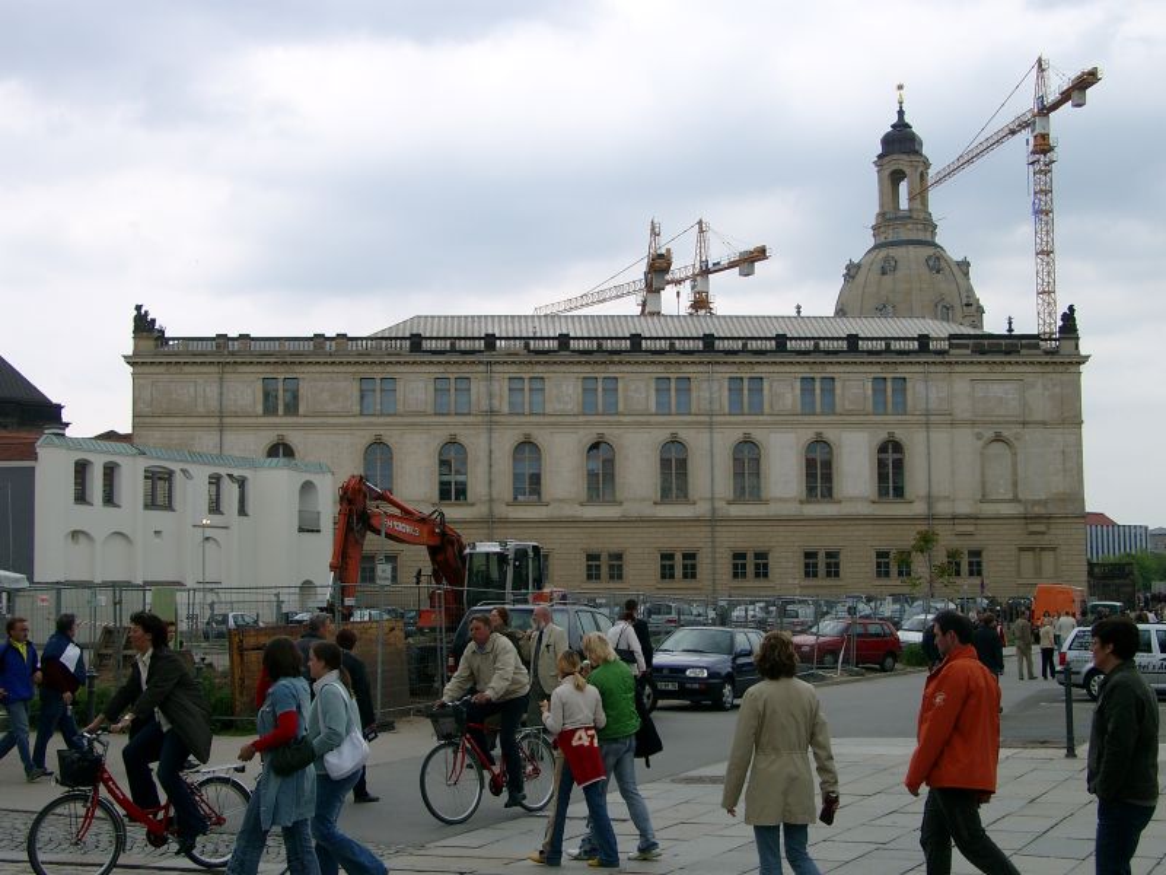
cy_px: 438
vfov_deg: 29.1
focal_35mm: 50
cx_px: 583
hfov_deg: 38.2
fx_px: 1684
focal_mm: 10.4
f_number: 4
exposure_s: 1/364
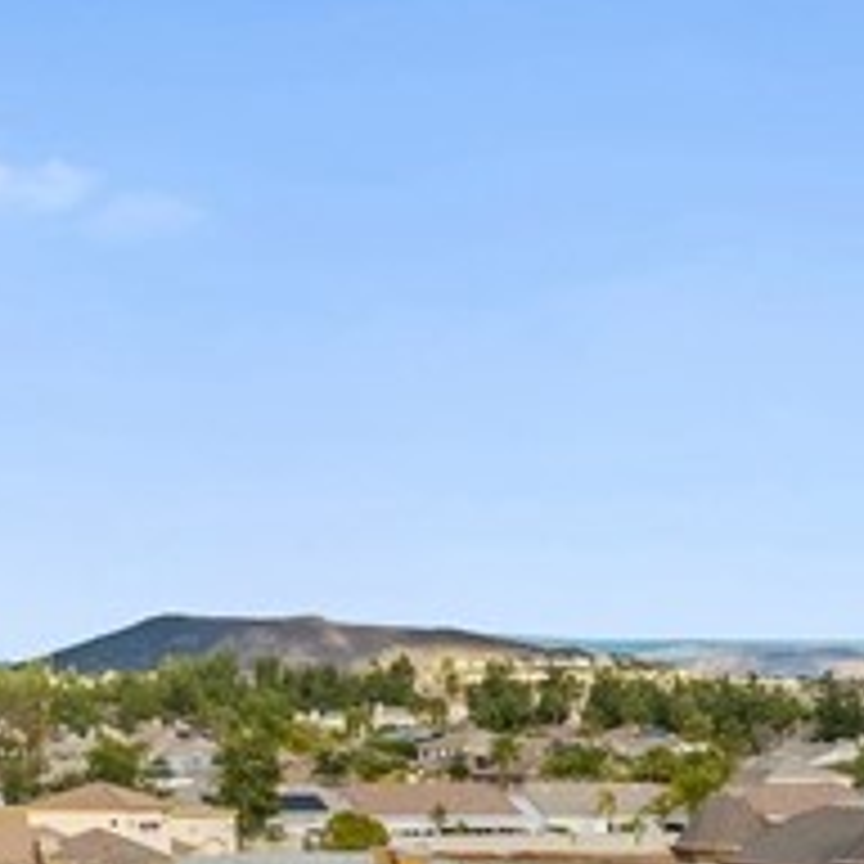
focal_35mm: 113
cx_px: -180
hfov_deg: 14.9
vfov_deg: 15.3
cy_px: 666
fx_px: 3191
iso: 200
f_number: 4.5
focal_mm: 12.29
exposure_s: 1/1000
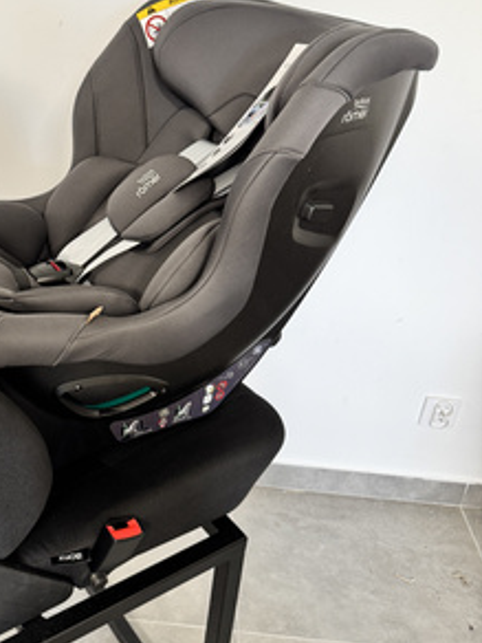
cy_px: 277
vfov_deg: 50.0
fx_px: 687
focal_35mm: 37
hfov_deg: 37.6
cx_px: 112
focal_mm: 6.76
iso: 250
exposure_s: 1/60
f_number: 1.78
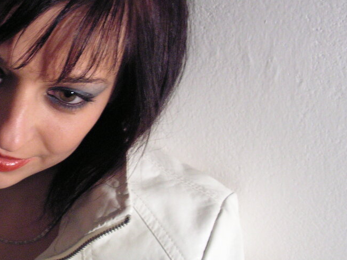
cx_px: 48
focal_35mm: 66
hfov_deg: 28.5
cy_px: 128
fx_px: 661
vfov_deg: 22.2
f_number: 3.2
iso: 160
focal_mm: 6
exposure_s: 1/10
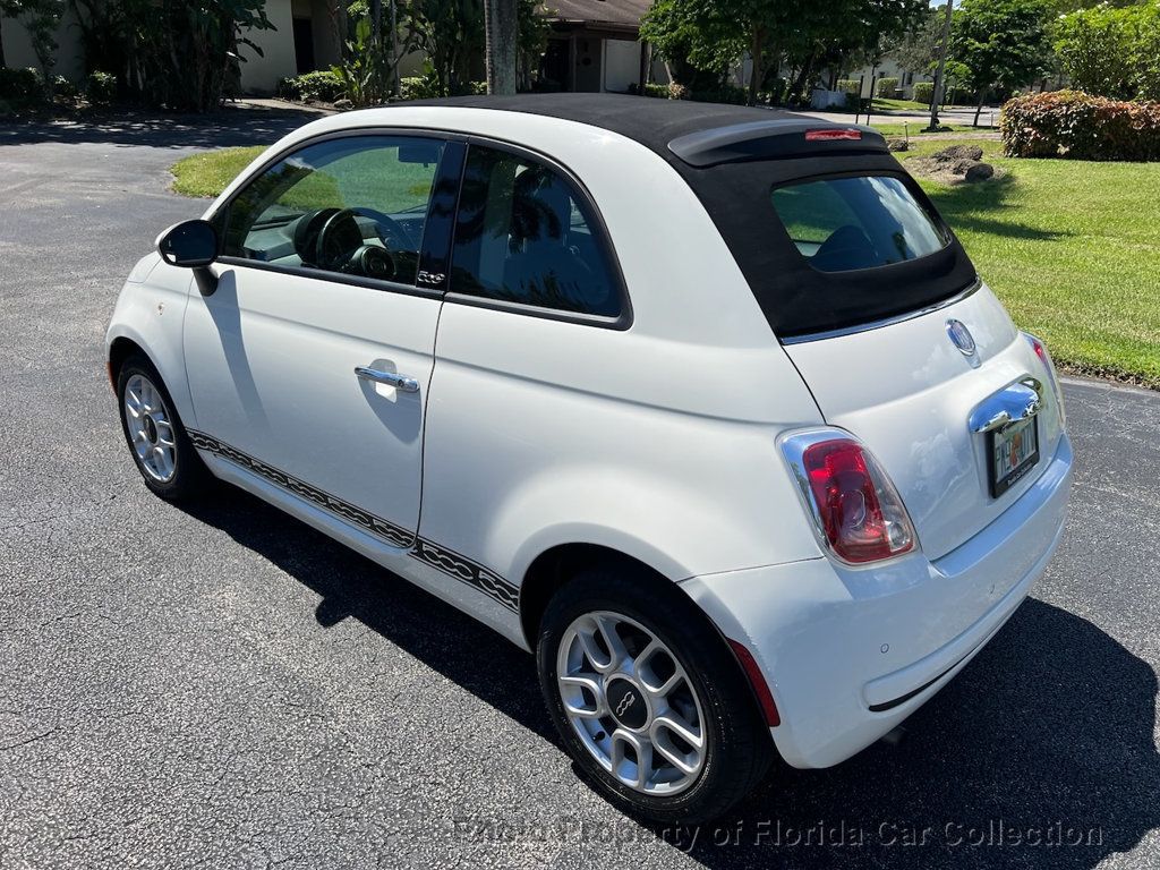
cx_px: 580
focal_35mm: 26
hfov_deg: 67.3
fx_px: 871
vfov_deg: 53.1
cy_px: 435
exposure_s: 1/5587
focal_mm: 5.7
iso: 50
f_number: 1.5
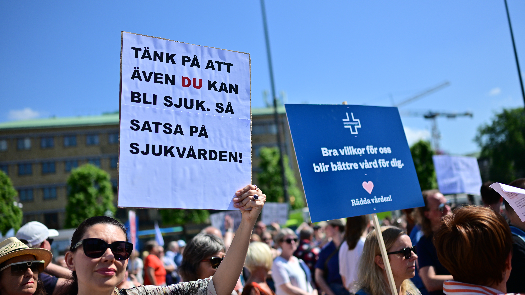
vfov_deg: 32.0
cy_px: 155
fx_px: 515
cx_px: 261
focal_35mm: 37
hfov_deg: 54.0
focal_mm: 35
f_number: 1.8
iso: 64
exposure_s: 1/5000
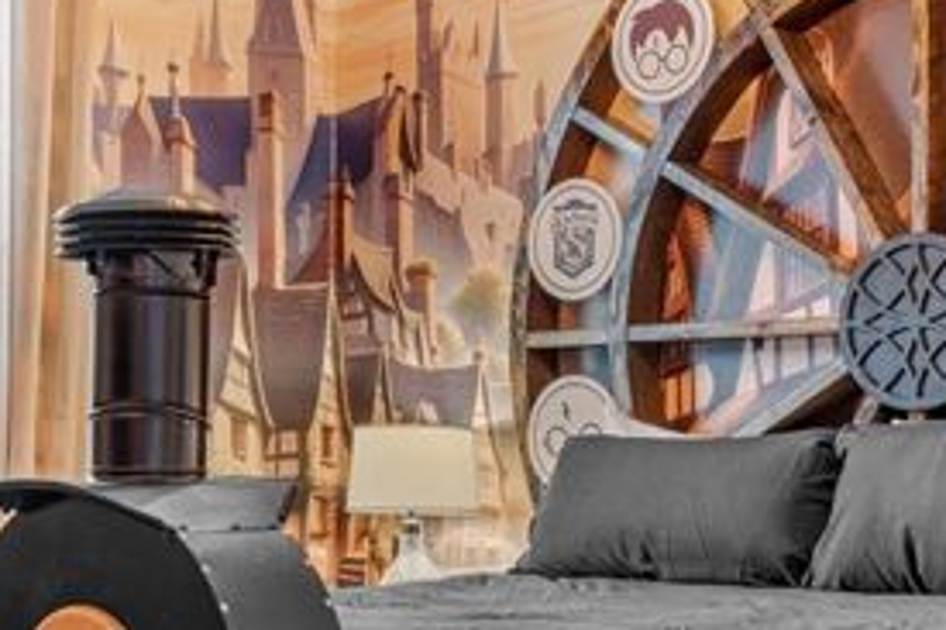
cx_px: 576
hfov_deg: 31.3
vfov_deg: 21.0
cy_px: 484
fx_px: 1681
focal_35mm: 64
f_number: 7.1
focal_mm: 25
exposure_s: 1
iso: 320
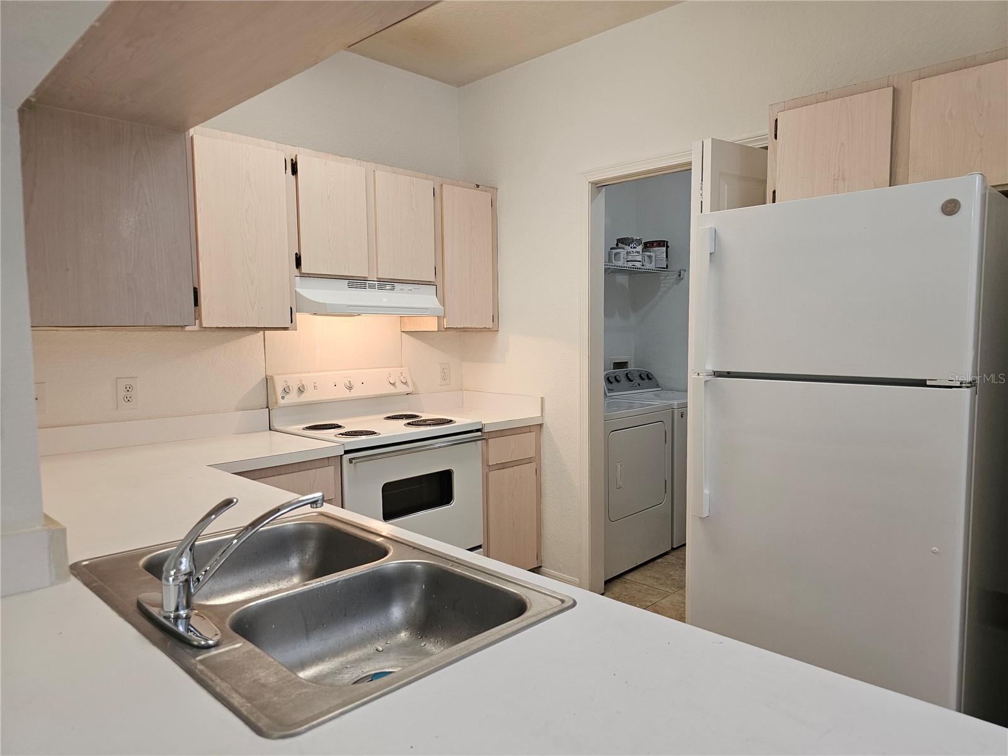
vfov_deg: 58.9
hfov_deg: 73.9
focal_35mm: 23
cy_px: 378
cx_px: 504
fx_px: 670
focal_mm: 6.3
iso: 200
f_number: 1.7
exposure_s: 1/120
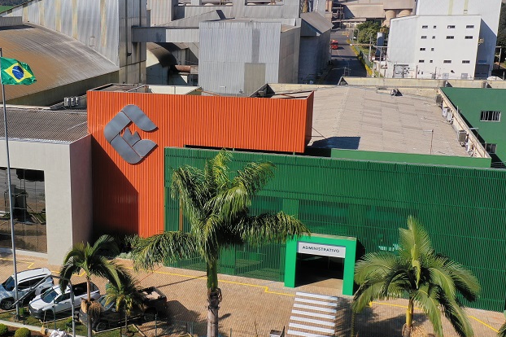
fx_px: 632
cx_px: 123
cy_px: 162
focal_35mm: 45
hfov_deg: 42.2
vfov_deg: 29.8
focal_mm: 10.26
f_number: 4.5
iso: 100
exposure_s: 1/1600
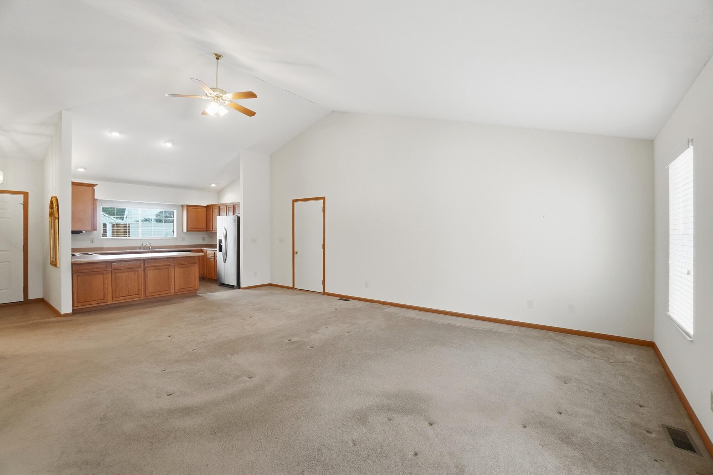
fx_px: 297
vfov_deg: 77.3
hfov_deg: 100.4
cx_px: 356
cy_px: 238
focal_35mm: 15
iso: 100
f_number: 4
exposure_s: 1/250
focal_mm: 10
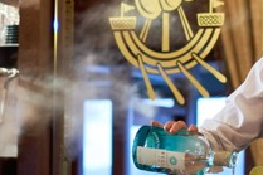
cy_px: 83
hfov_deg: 8.7
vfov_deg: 5.8
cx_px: 216
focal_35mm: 237
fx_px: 1730
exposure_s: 1/60
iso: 500
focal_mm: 55
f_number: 2.8
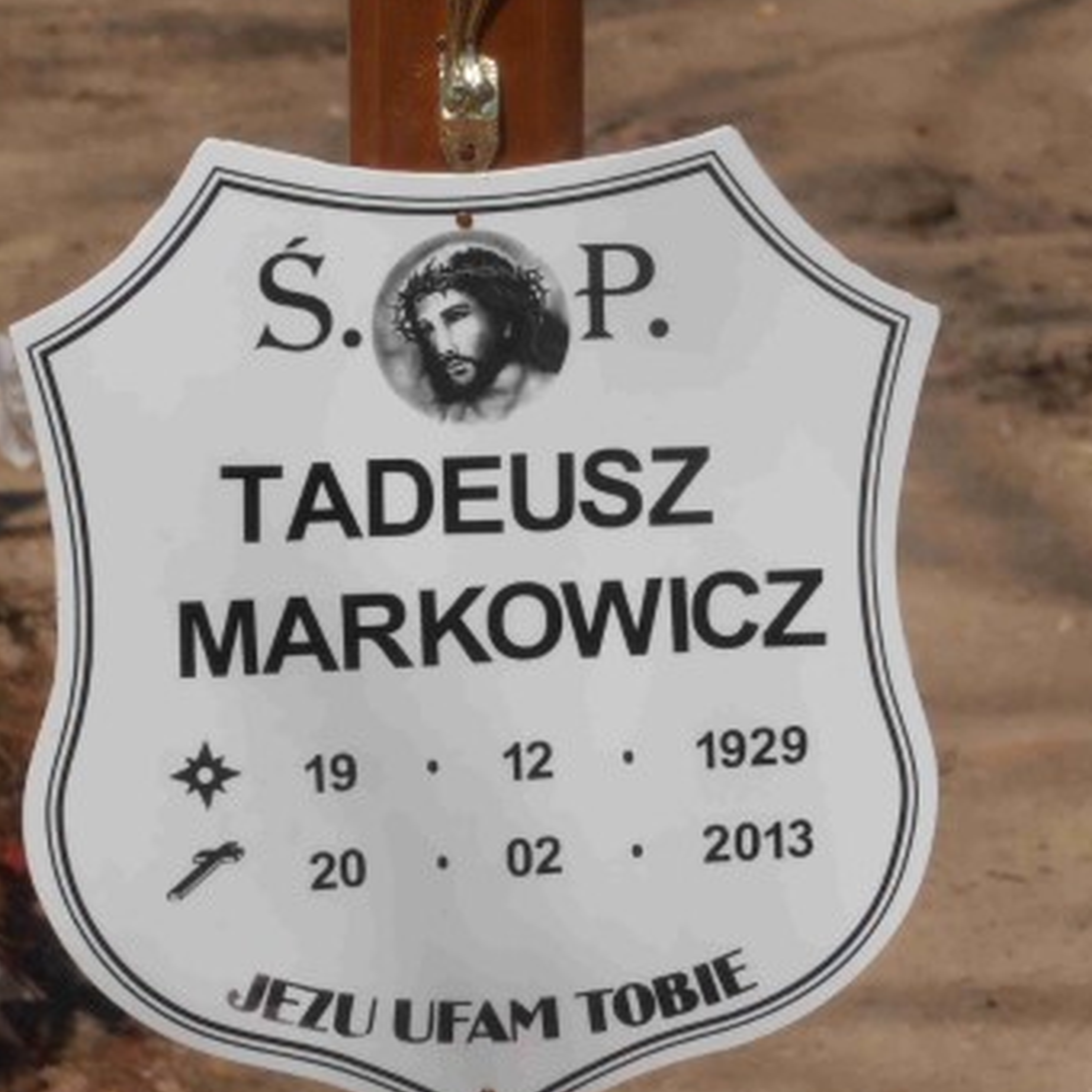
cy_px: 626
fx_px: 9851
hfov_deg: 6.3
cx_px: 601
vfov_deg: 6.3
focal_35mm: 276
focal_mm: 29.44
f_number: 5.9
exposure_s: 1/1250
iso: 80
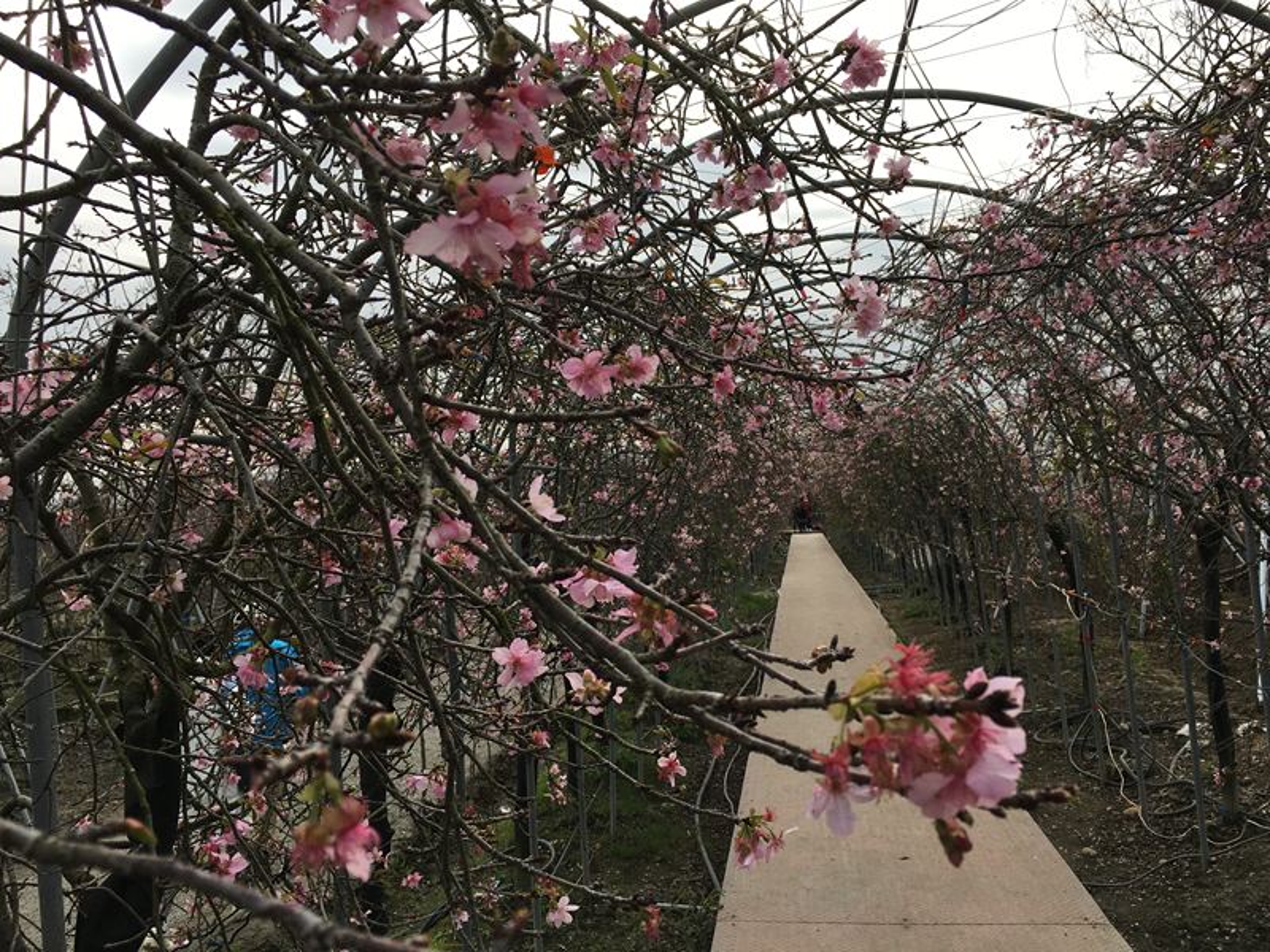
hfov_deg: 61.7
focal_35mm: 29
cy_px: 476
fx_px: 1064
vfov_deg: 48.2
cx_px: 635
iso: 25
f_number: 2.2
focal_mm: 4.15
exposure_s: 1/864
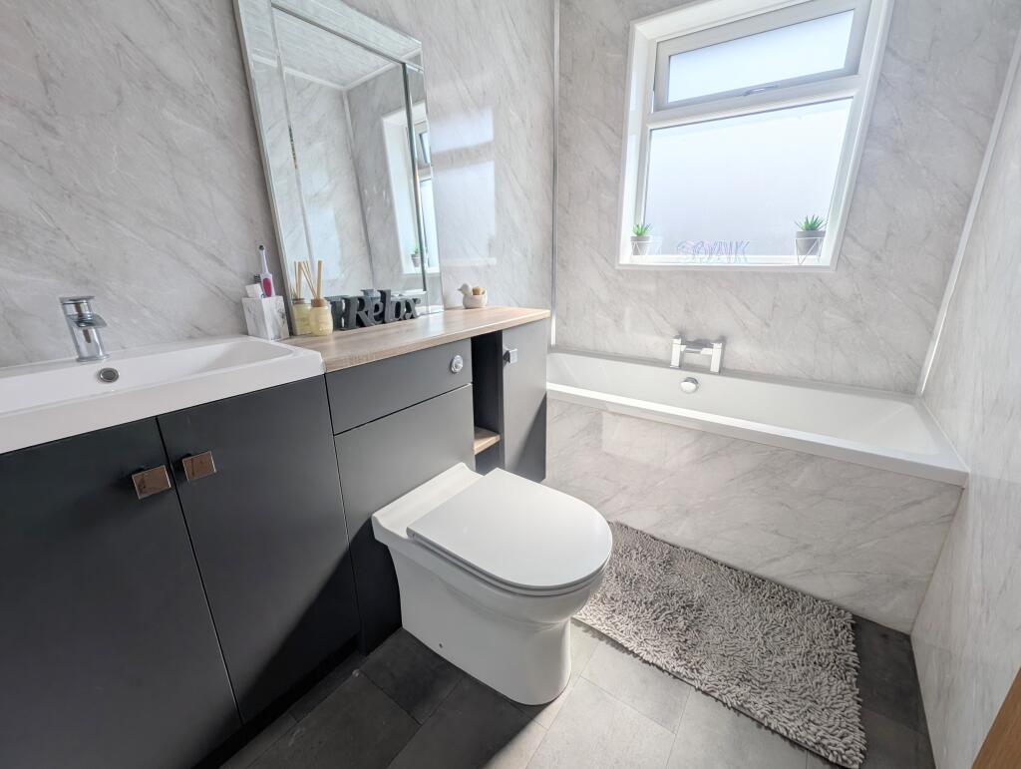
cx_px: 510
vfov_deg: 90.1
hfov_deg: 106.1
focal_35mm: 13
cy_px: 384
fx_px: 384
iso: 43
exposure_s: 1/465
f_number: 2.2
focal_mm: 1.95
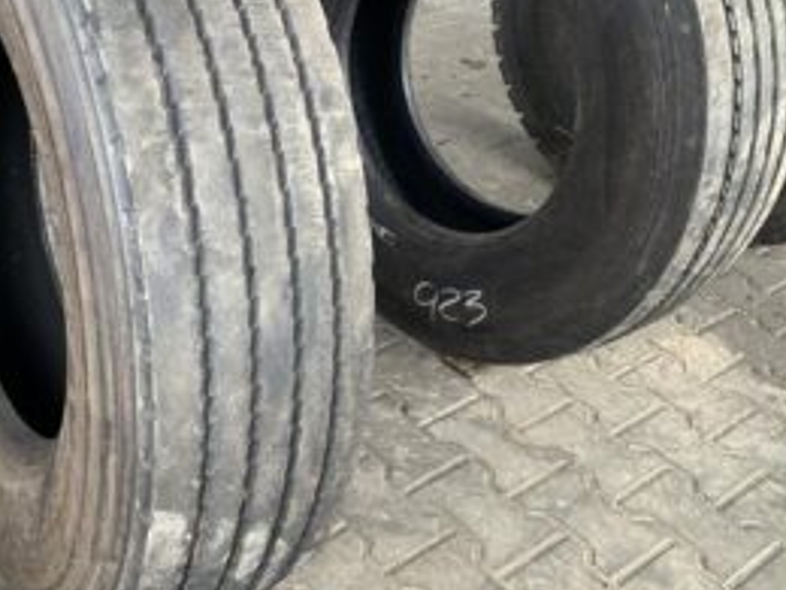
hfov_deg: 42.7
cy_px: 231
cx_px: 212
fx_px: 976
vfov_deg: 33.5
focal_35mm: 43
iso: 64
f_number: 1.8
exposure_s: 1/121
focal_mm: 4.25
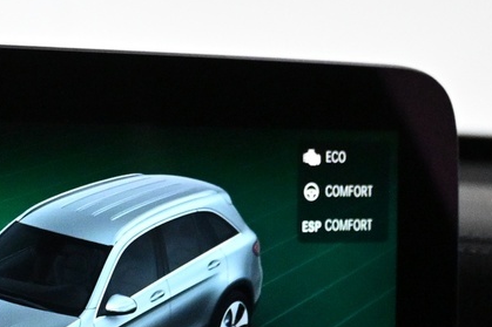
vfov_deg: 11.4
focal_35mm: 119
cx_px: -128
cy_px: 308
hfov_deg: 16.4
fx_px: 1624
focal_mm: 20.5
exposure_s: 1/200
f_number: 3.8
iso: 4000
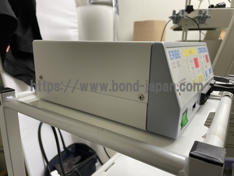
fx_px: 176
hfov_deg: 67.3
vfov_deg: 53.1
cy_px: 88
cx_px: 117
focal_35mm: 26
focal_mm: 4.2
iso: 80
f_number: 1.6
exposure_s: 1/50
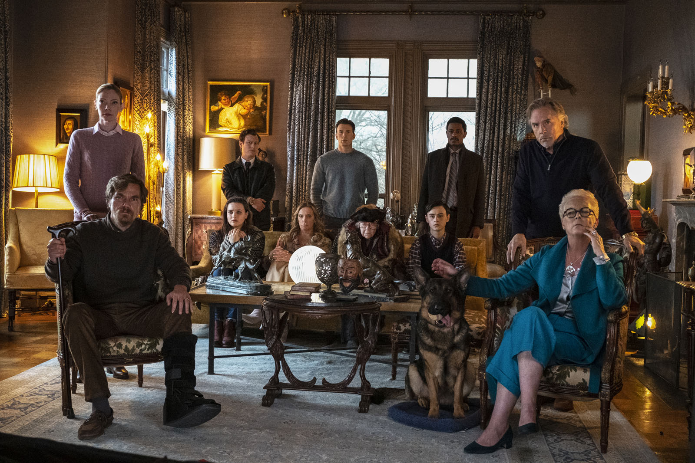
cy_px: 232
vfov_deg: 33.4
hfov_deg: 48.5
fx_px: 772
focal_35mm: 40
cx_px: 348
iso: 8000
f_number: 4
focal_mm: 26.6
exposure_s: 1/125
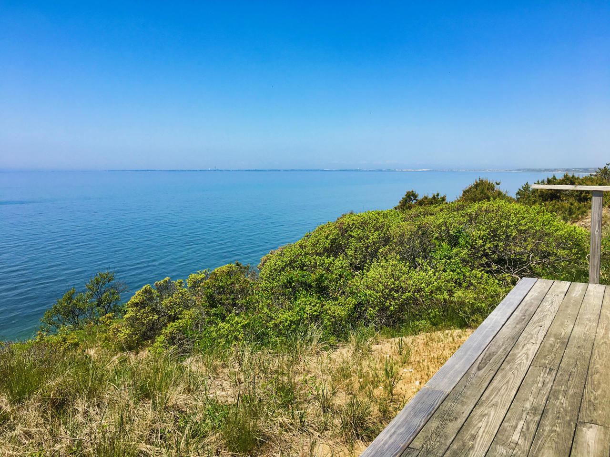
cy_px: 228
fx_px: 511
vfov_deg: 48.2
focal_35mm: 29
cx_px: 305
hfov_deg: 61.7
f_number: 2.2
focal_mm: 4.15
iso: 25
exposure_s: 1/1603
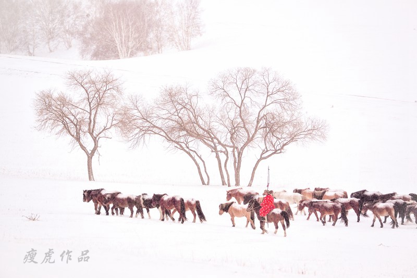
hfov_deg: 10.3
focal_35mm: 200
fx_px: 2317
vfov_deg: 6.9
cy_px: 139
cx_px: 208
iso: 1000
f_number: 11
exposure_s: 1/640
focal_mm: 200
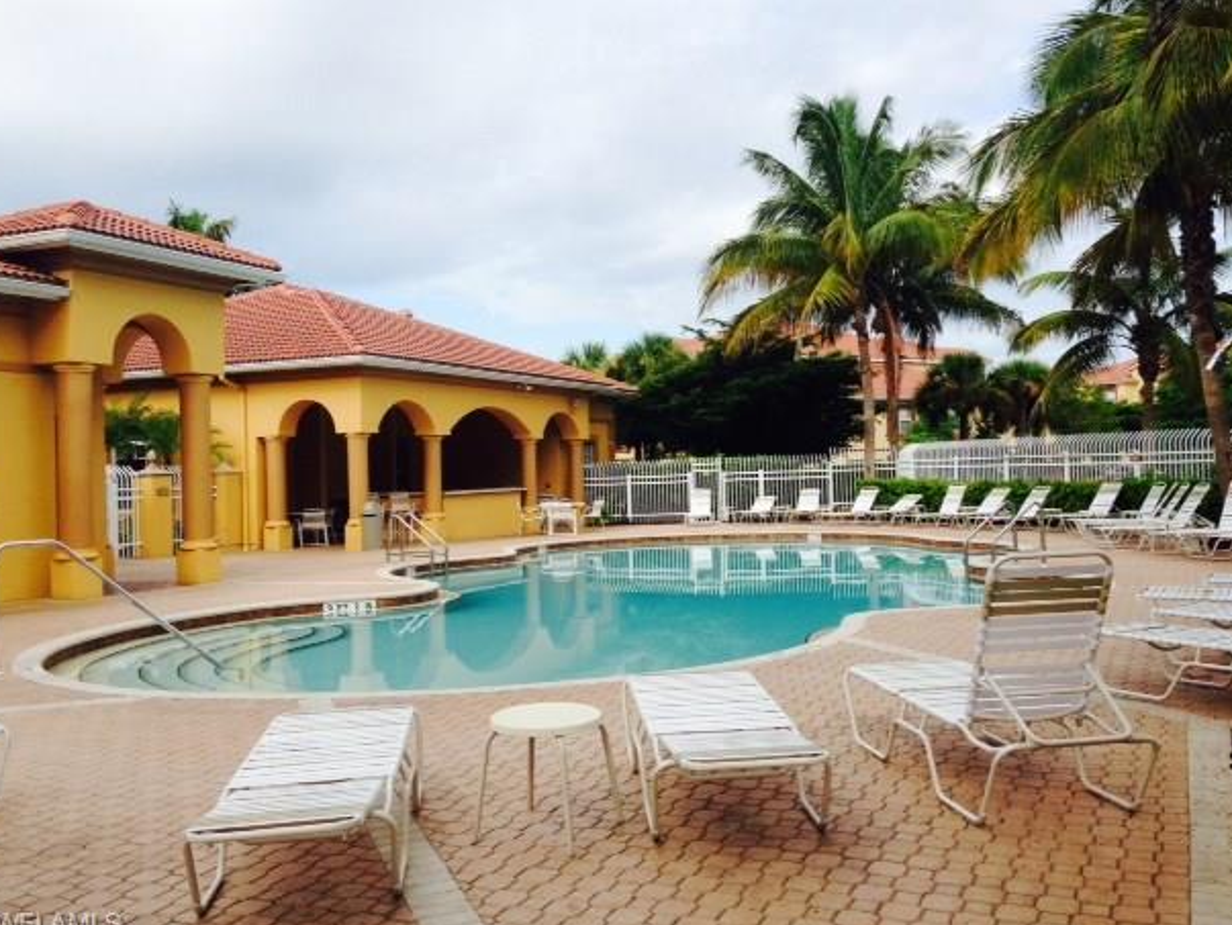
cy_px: 453
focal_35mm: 35
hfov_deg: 52.6
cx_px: 625
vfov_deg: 40.7
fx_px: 1246
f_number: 2.4
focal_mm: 4.12
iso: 50
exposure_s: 1/1290
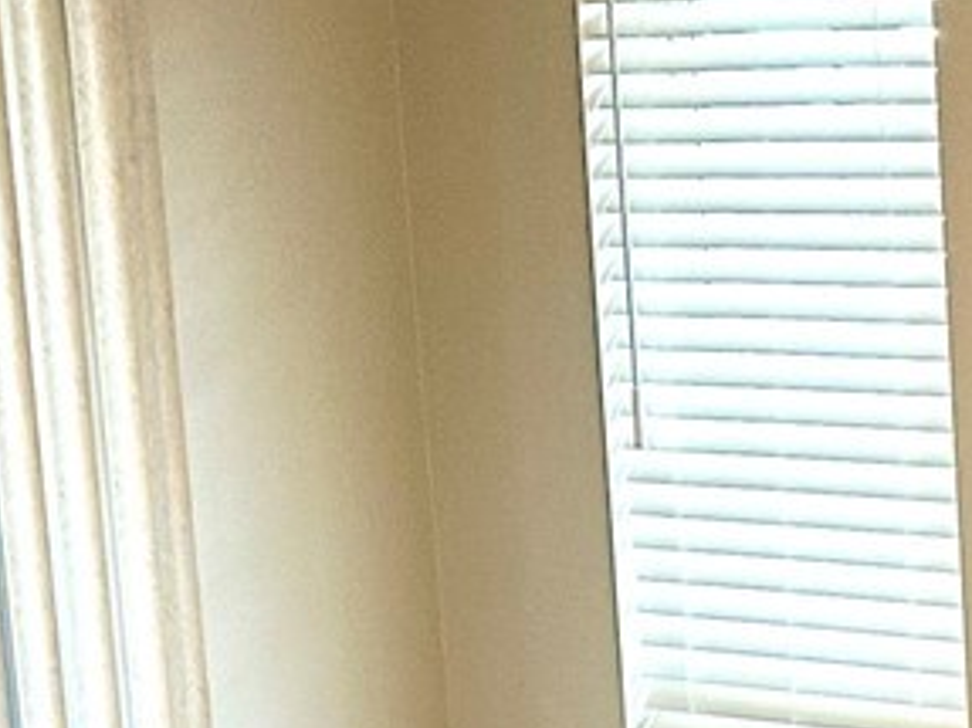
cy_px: 1178
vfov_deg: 10.6
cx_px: 1609
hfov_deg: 13.5
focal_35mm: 134
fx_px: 3761
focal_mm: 6.86
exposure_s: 1/60
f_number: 1.78
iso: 250
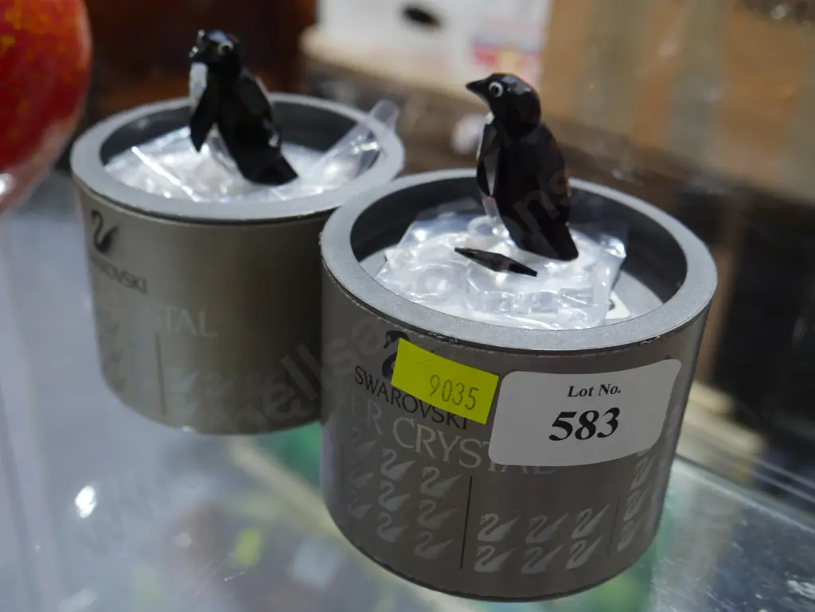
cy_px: 306
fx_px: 942
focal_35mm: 40
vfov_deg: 36.0
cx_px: 408
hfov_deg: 46.8
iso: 800
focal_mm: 20
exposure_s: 1/60
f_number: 4.5
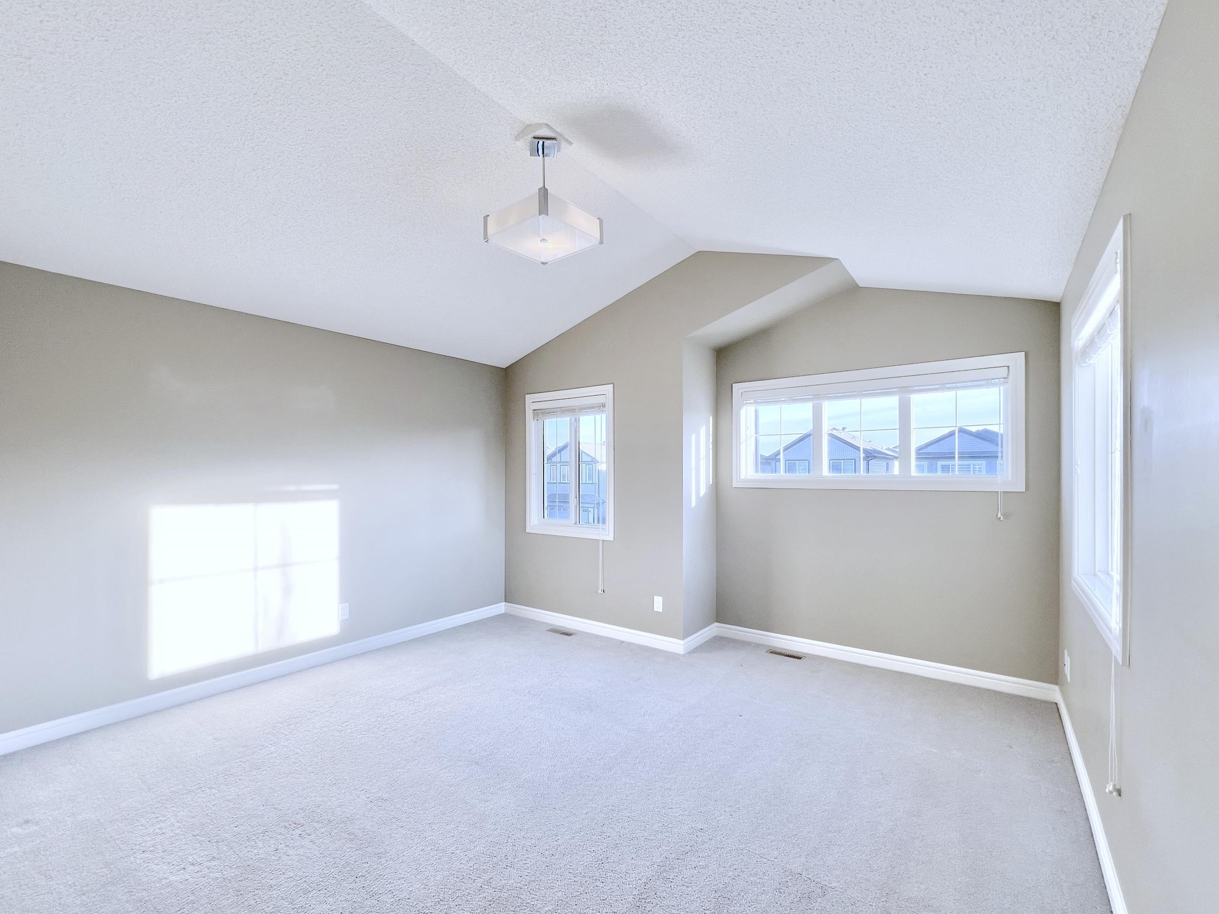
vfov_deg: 85.6
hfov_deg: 102.1
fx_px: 493
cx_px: 603
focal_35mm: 14
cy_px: 481
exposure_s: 1/99
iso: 40
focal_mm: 1.57
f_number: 1.8
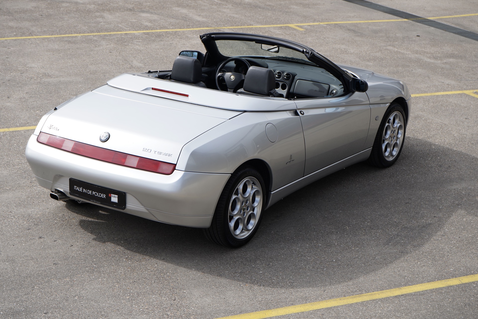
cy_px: 160
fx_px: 890
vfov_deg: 20.3
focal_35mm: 67
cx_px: 239
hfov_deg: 30.1
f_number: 8
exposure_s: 1/320
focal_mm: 67
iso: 100
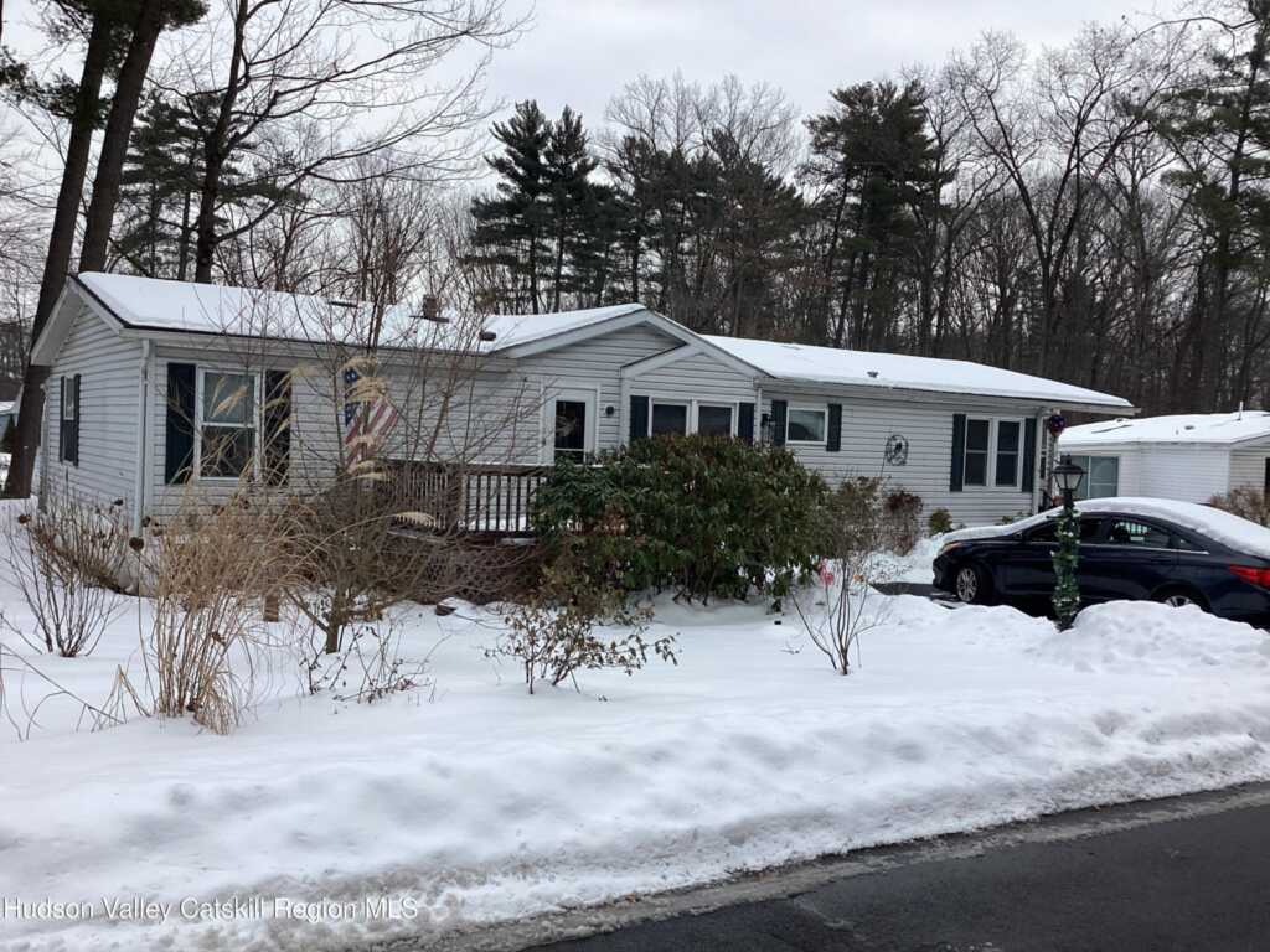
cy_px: 476
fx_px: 1137
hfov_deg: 58.4
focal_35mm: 31
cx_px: 635
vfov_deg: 45.4
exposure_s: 1/586
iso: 25
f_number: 2.4
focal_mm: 3.3
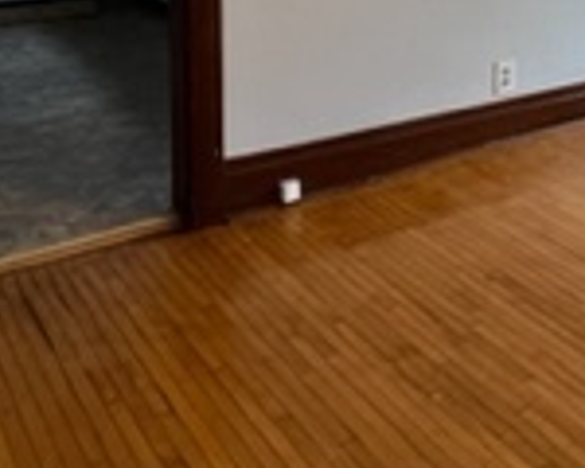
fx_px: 935
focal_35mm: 54
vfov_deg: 25.1
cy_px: -105
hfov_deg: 32.7
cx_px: 542
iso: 250
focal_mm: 1.57
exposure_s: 1/60
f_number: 1.8
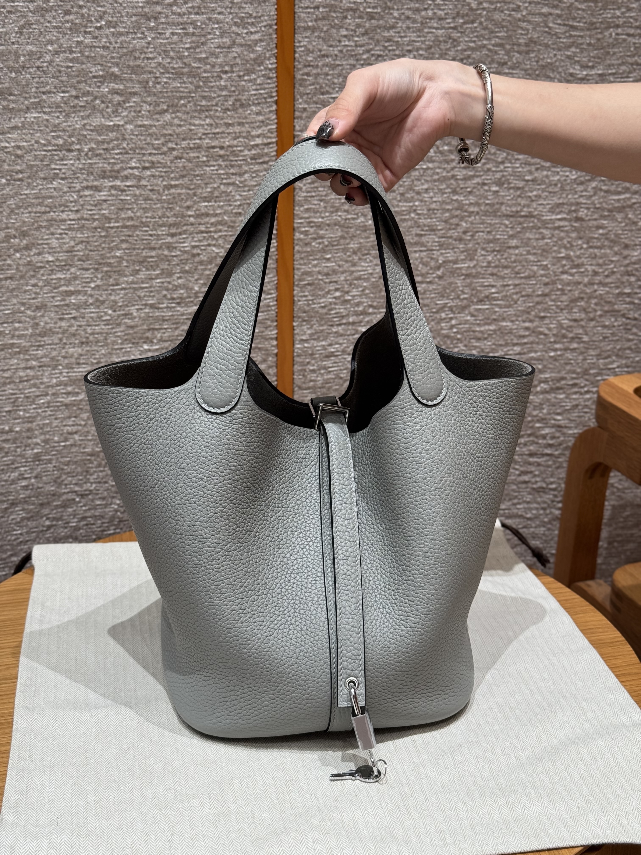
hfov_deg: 30.3
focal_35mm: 48
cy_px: 428
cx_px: 320
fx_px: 1185
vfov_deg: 39.7
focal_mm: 6.76
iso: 100
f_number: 1.78
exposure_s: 1/100
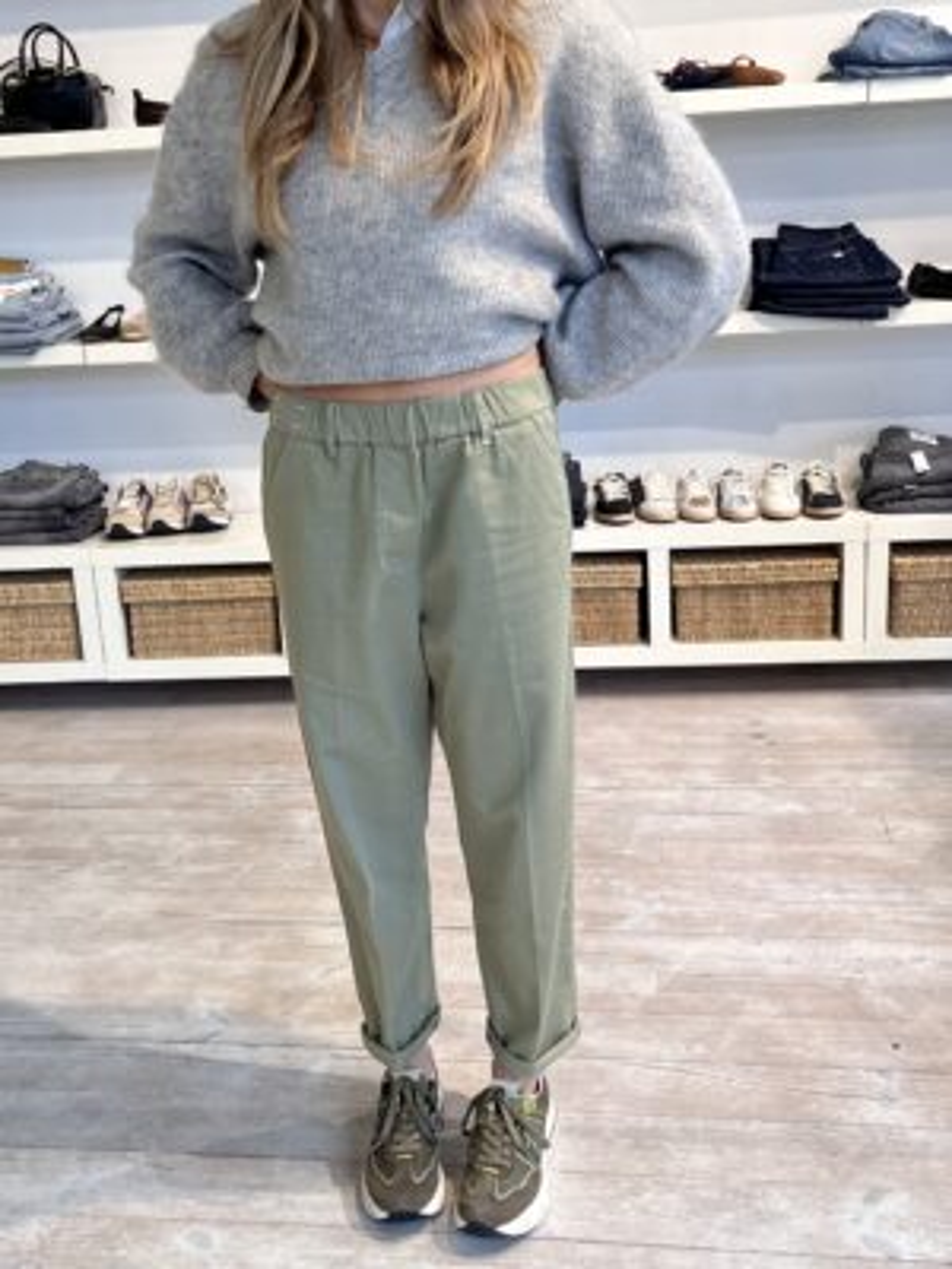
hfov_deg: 53.1
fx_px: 953
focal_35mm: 26
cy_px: 634
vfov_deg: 67.3
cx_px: 476
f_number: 1.6
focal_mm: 5.1
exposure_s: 1/100
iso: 125
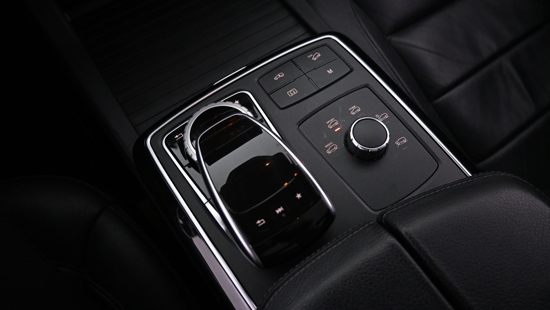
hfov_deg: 71.9
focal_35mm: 26
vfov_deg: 44.3
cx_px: 280
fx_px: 379
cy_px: 138
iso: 4000
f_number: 3.5
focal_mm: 16
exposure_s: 1/125
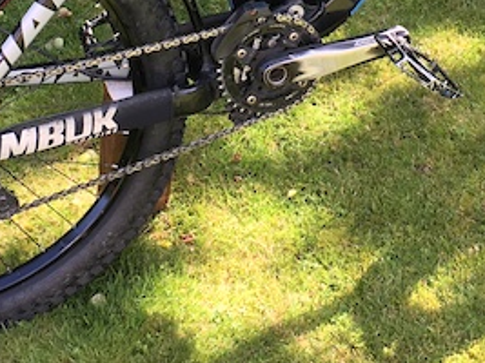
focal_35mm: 87
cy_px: -134
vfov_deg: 15.9
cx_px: 267
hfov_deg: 22.5
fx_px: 1218
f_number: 2.2
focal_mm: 4.15
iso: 25
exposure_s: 1/100
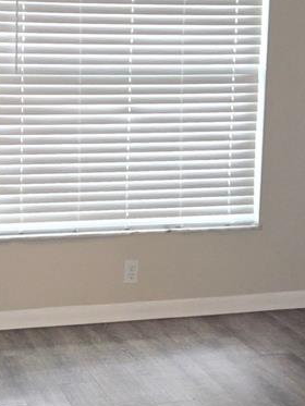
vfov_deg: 26.3
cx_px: 47
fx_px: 869
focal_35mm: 74
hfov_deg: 19.6
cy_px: 158
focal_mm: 5.4
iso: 125
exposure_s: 1/20
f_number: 1.8
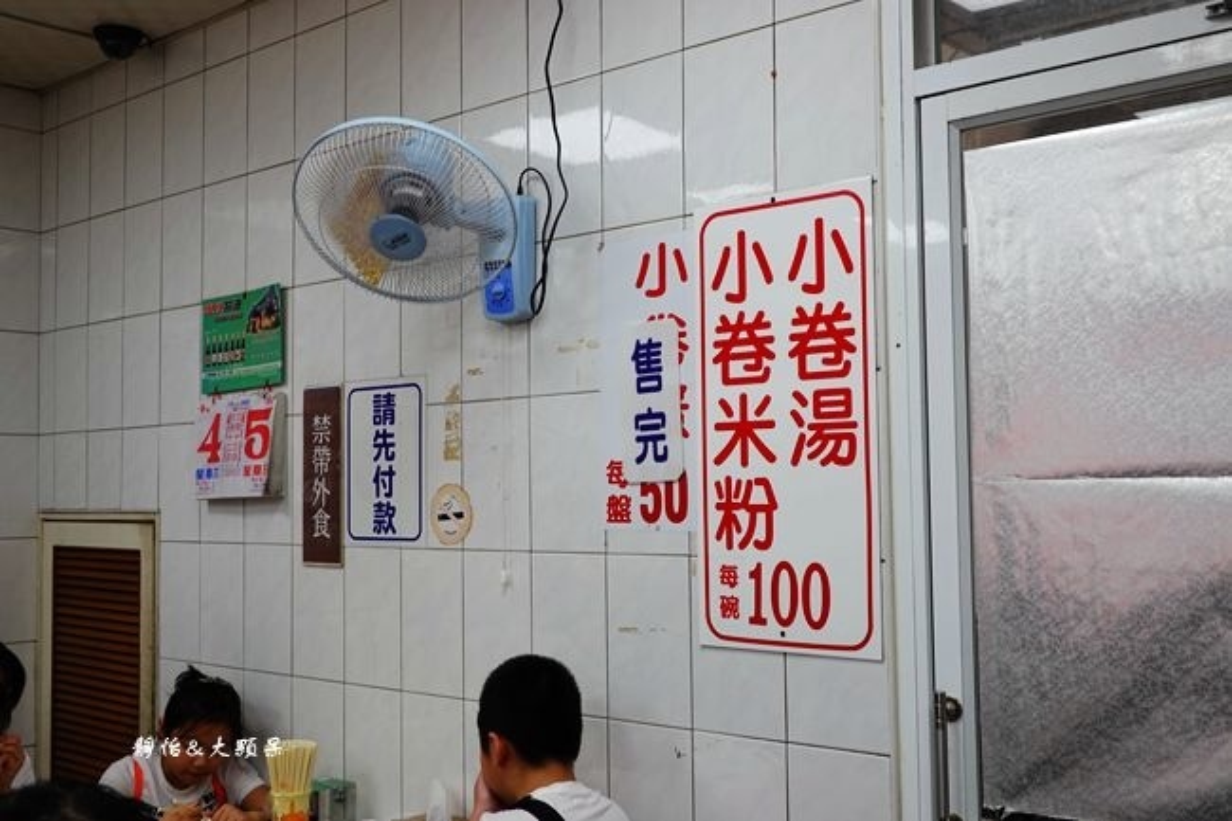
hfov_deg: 49.6
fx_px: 1334
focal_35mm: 39
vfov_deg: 34.2
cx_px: 616
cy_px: 410
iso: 125
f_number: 3.5
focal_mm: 14.4
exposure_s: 1/50
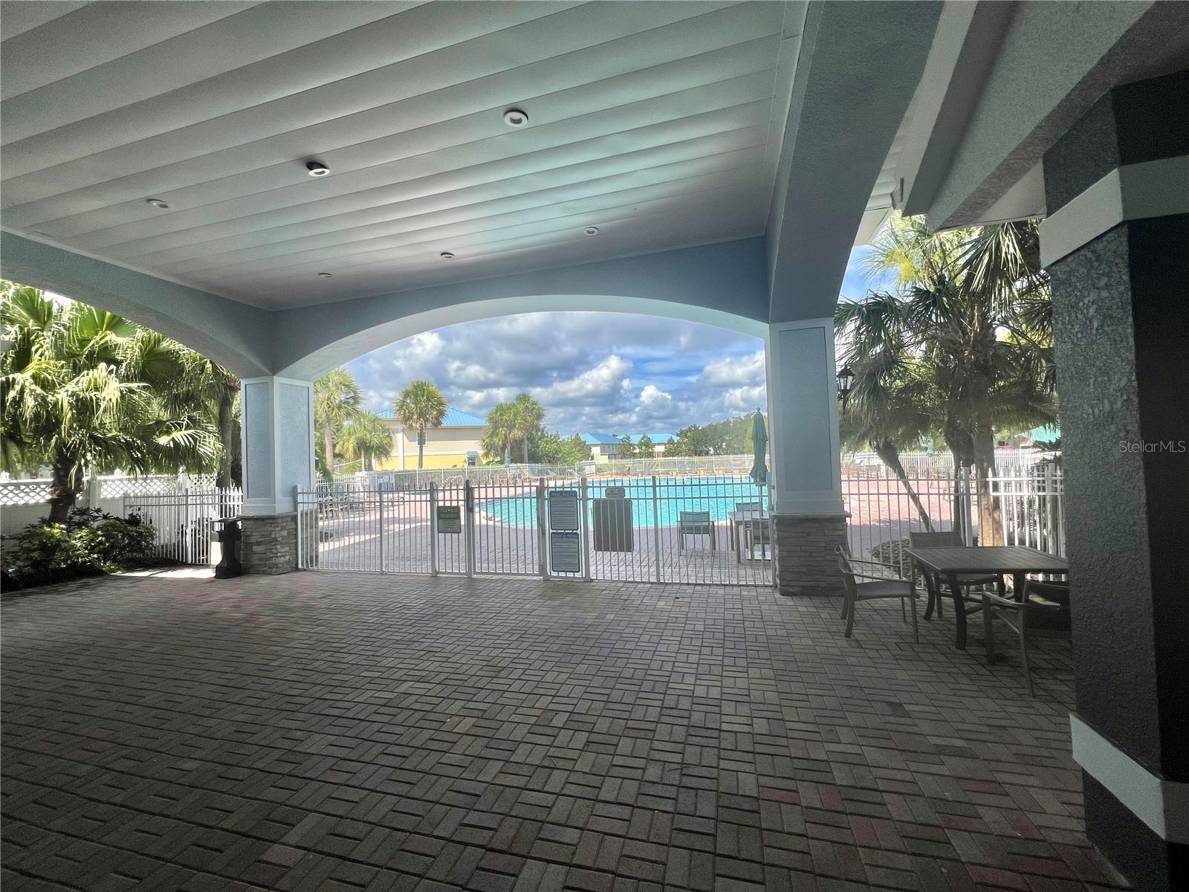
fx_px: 447
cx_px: 594
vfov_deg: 89.9
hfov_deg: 106.2
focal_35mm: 13
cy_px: 446
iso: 32
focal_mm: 1.57
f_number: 1.8
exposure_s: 1/1698
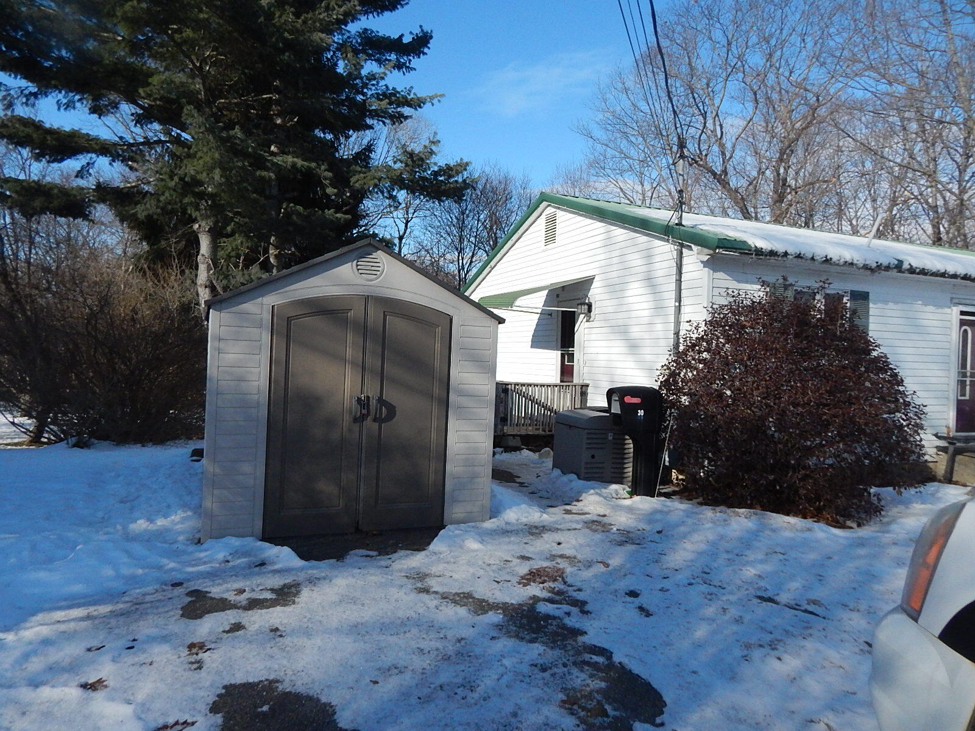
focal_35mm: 23
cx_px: 488
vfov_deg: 58.9
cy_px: 366
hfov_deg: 73.9
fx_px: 648
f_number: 6
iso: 400
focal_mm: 4
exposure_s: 1/1500
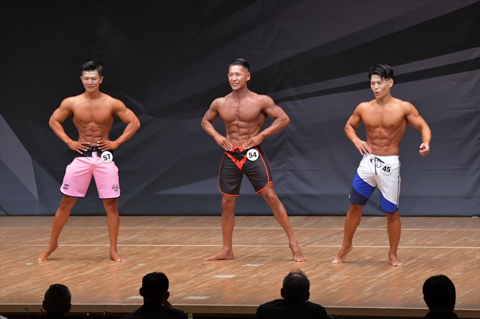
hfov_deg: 10.2
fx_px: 2692
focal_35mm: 202
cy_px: 160
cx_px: 240
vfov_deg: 6.8
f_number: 5.6
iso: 6400
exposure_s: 1/400
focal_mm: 135
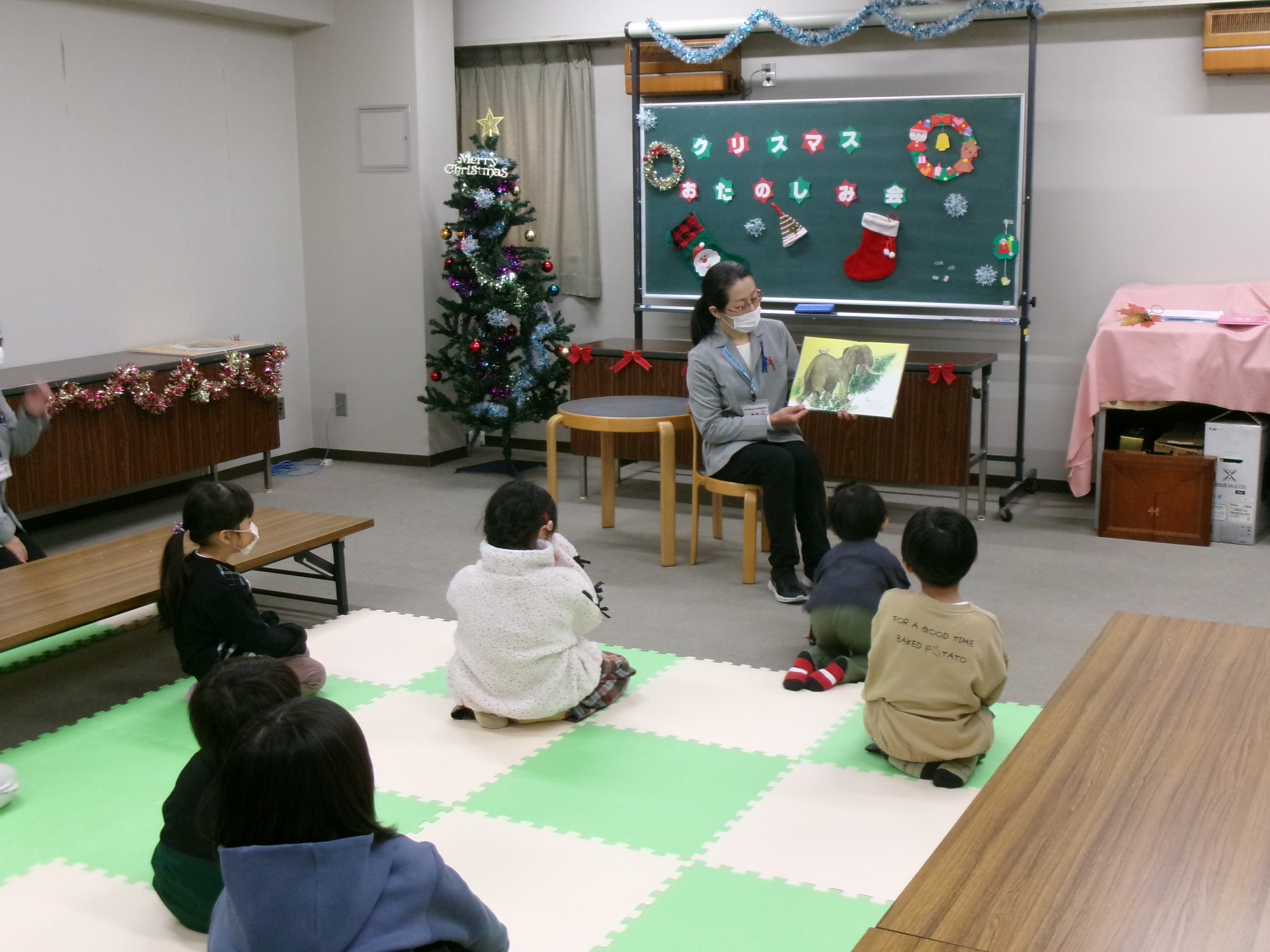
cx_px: 635
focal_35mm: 43
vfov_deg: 33.6
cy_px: 476
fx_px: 1578
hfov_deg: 43.9
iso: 400
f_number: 4.7
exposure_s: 1/34
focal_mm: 7.8
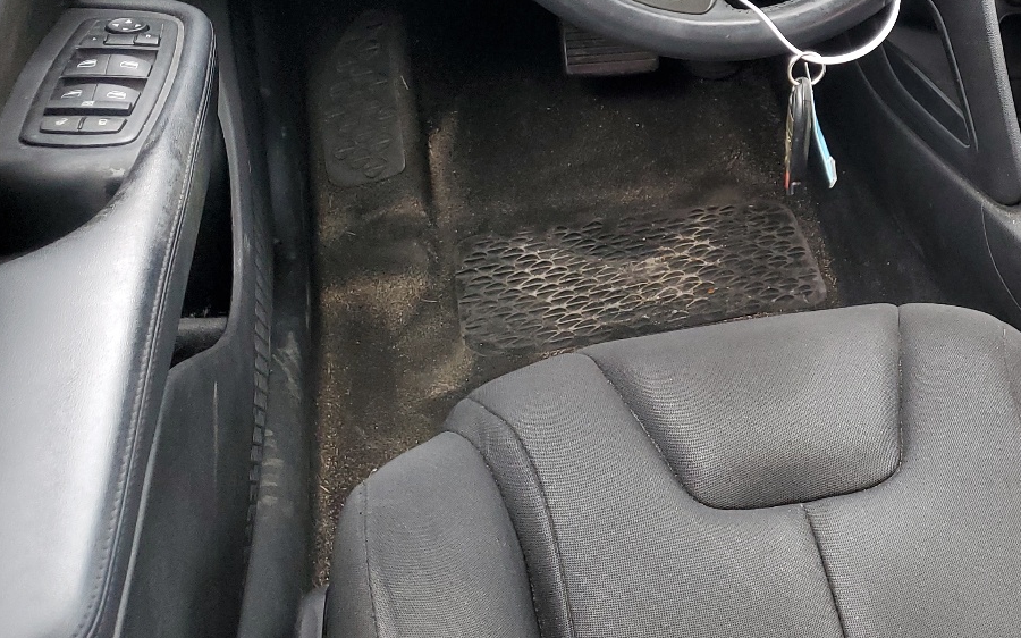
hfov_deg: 38.8
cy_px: 72
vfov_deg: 25.6
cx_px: 879
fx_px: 1363
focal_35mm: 49
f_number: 1.5
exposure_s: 1/60.2
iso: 101
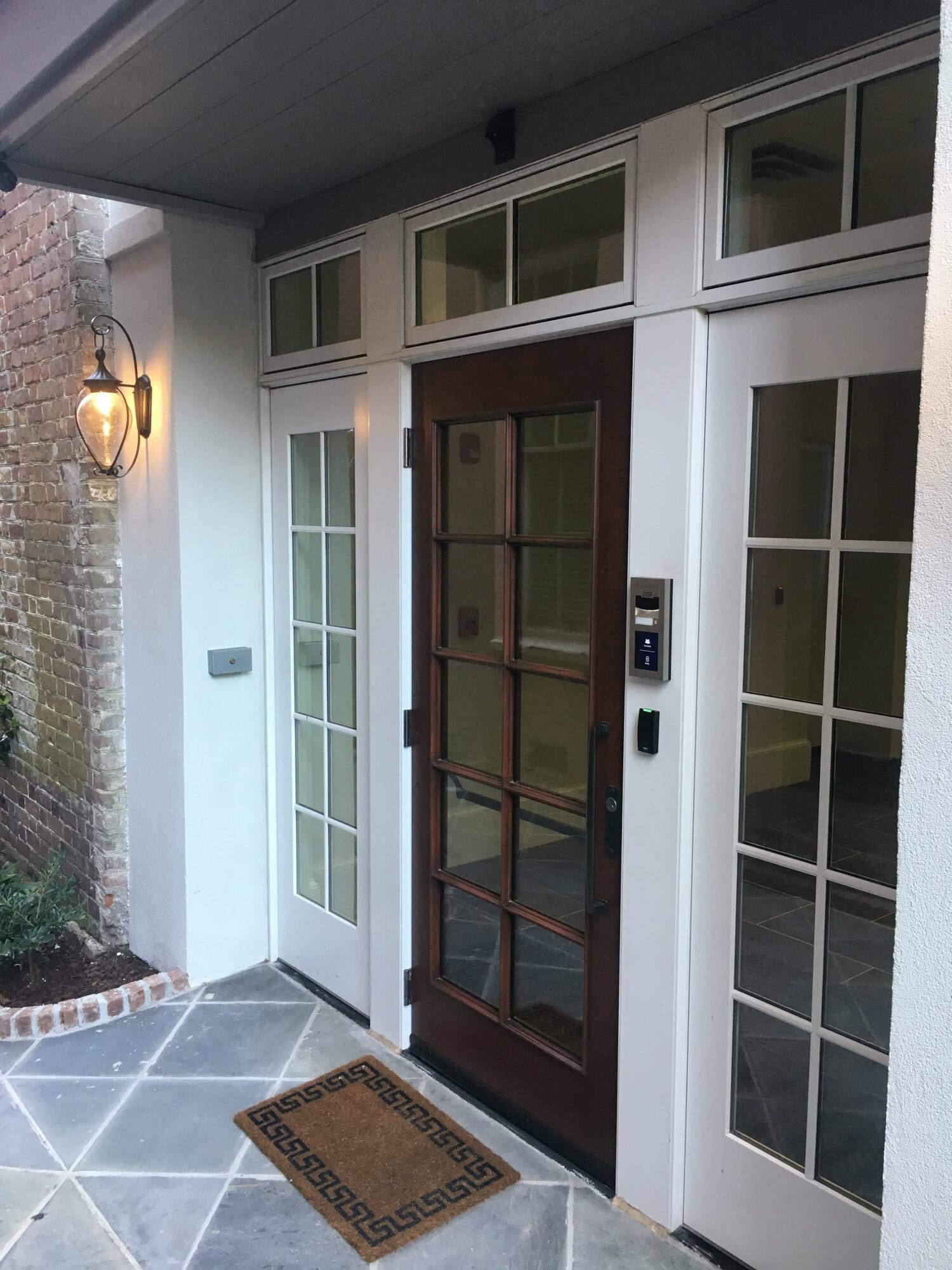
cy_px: 635
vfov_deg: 61.7
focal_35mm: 29
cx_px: 476
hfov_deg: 48.2
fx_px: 1063
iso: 40
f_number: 2.2
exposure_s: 1/30
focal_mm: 4.15
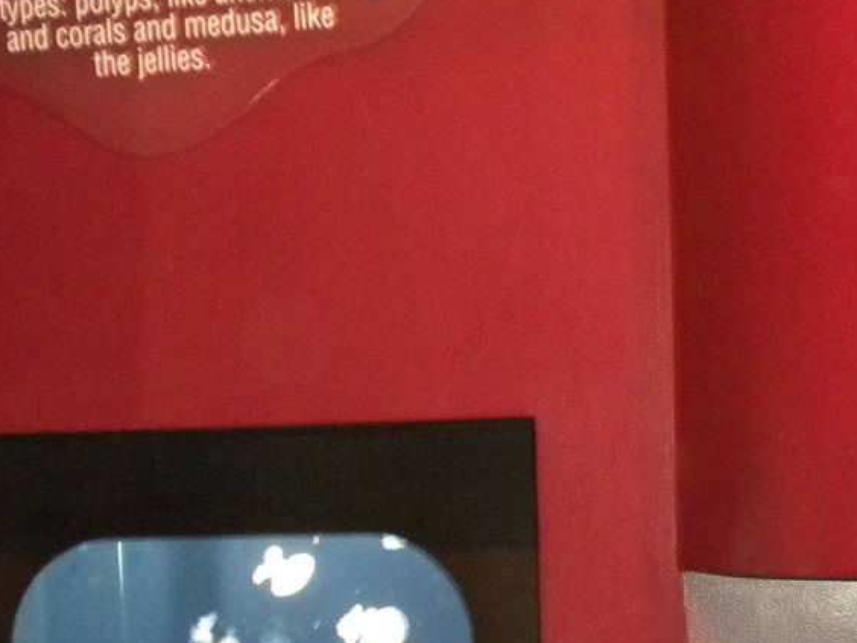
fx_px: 2600
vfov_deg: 13.9
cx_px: 623
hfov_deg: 18.6
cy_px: 651
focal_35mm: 105
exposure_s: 1/4.4
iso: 400
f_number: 3.5
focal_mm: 6.6
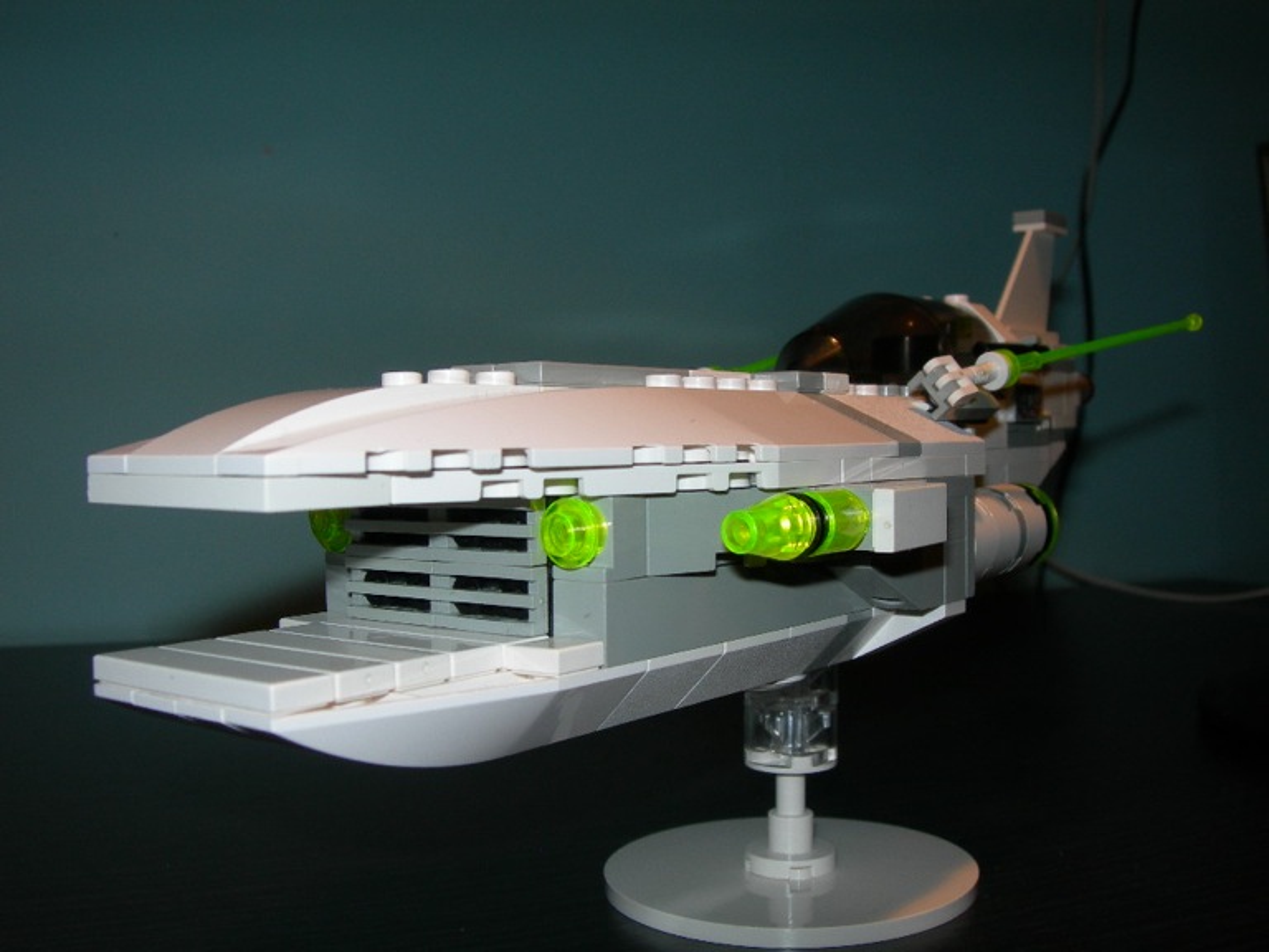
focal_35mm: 38
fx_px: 1393
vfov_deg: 37.7
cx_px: 634
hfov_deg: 49.0
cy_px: 476
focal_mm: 7.8
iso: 50
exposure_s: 1/60.1
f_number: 4.8
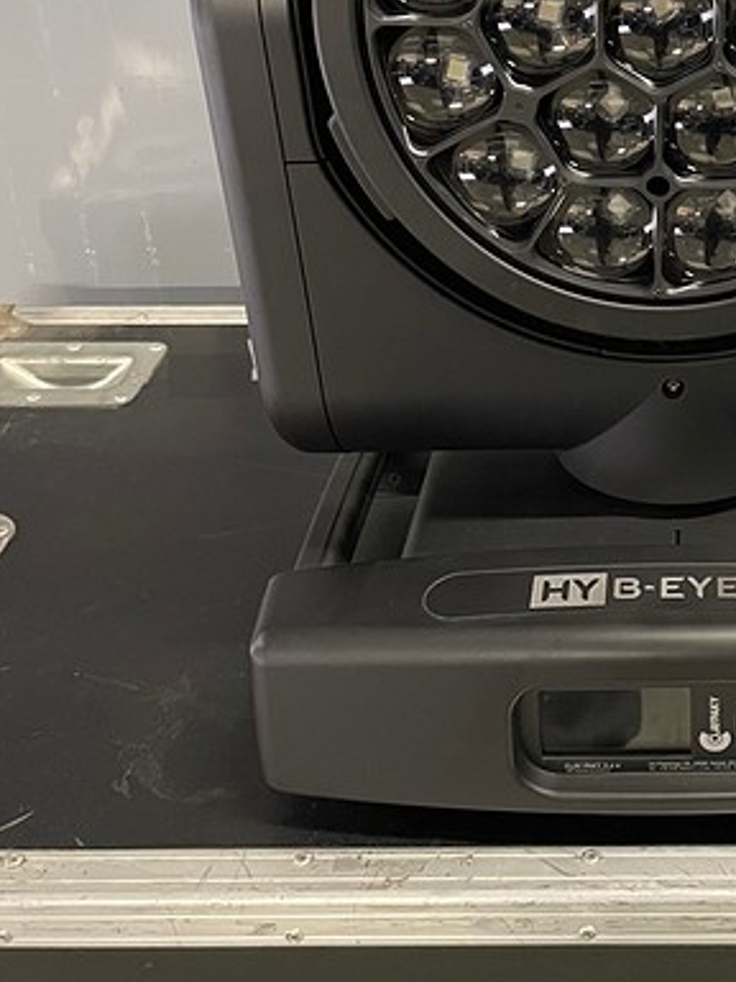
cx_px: 687
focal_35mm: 52
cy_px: 330
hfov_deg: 26.9
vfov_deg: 36.5
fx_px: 1474
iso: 800
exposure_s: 1/30
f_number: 1.6
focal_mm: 4.2
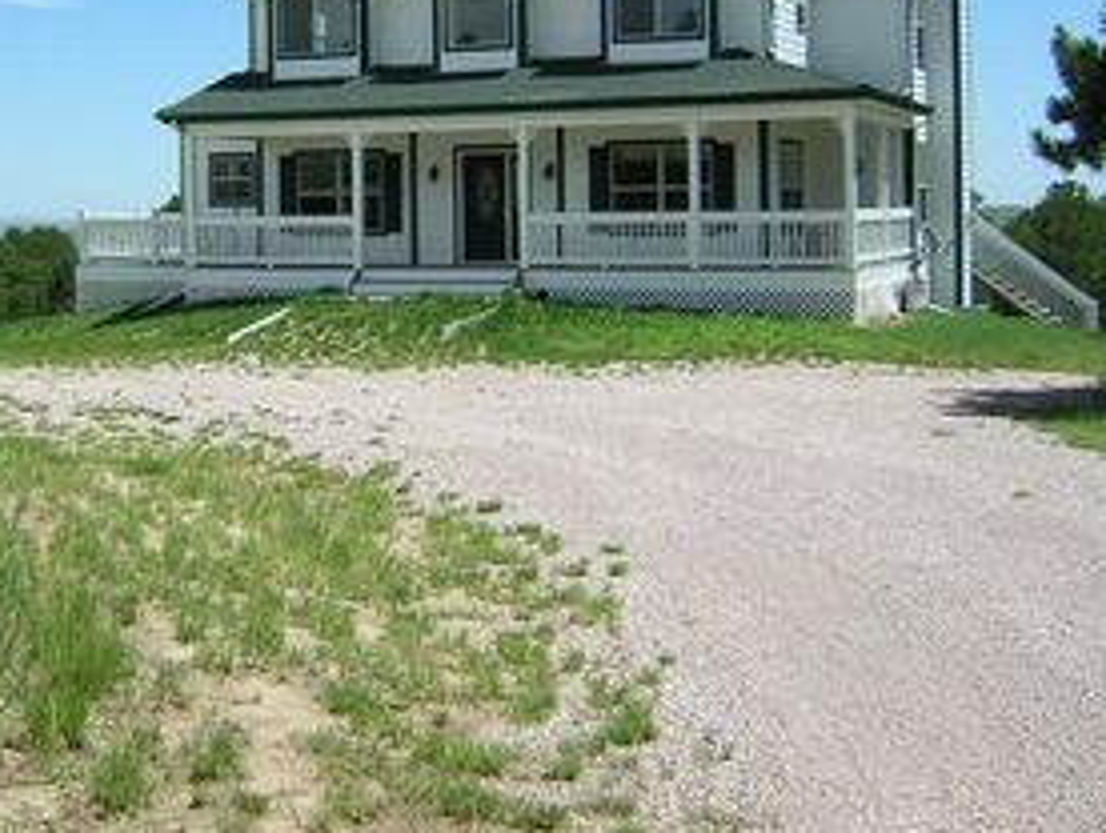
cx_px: 337
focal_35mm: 56
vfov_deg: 25.9
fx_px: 1792
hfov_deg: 33.9
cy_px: 206
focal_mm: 4.7
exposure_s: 1/366
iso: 100
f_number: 5.2
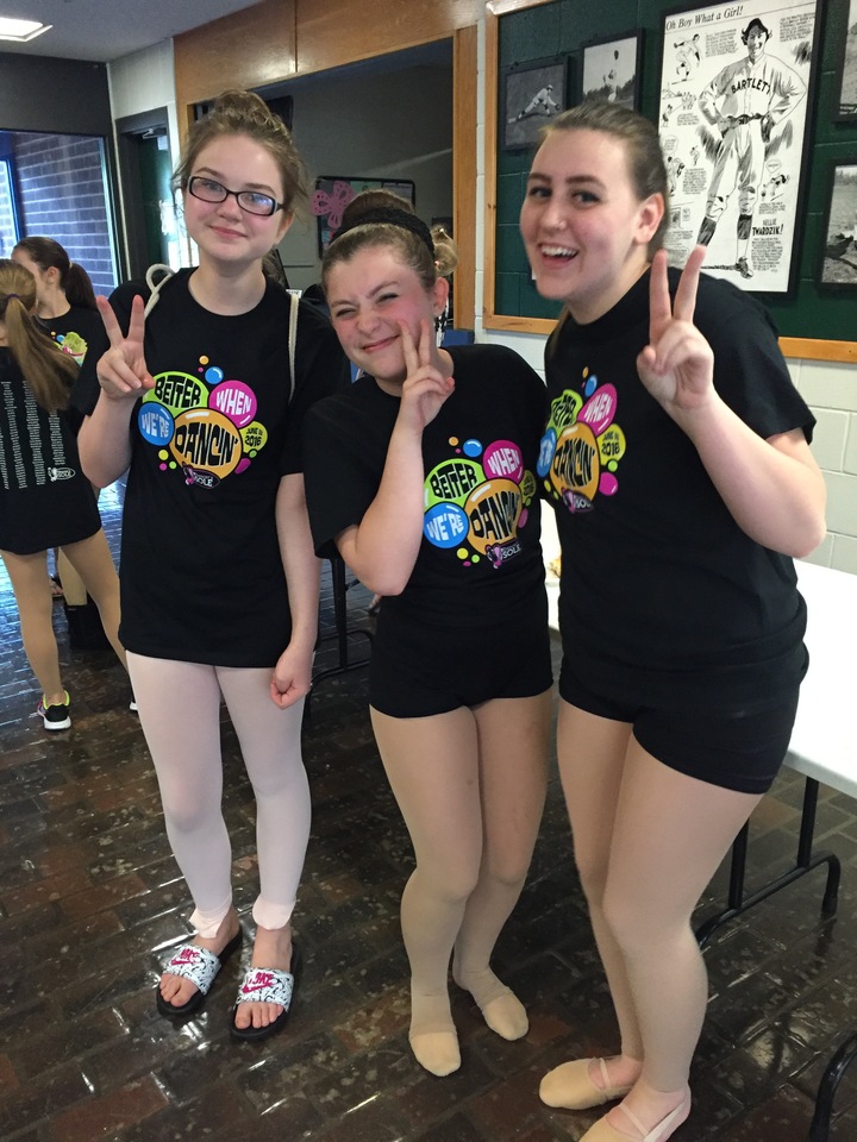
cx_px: 428
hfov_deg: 48.2
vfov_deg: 61.7
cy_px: 571
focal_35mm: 29
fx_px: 957
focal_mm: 4.15
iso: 250
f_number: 2.2
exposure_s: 1/30
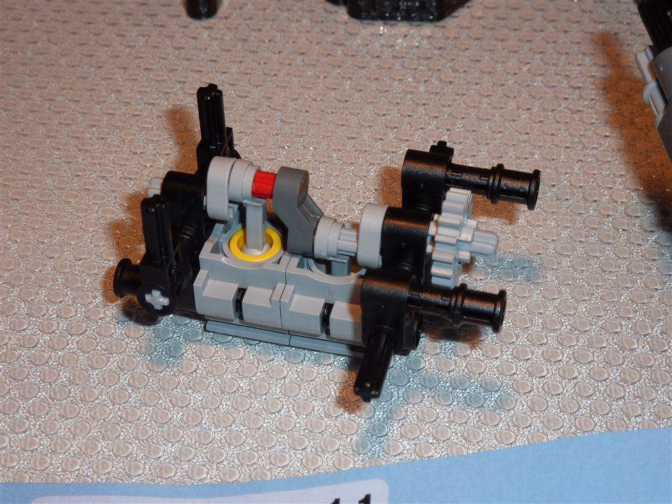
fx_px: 1611
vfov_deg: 17.8
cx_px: 336
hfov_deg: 23.6
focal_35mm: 83
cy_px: 252
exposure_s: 1/40
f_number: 4.2
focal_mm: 13.7
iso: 100
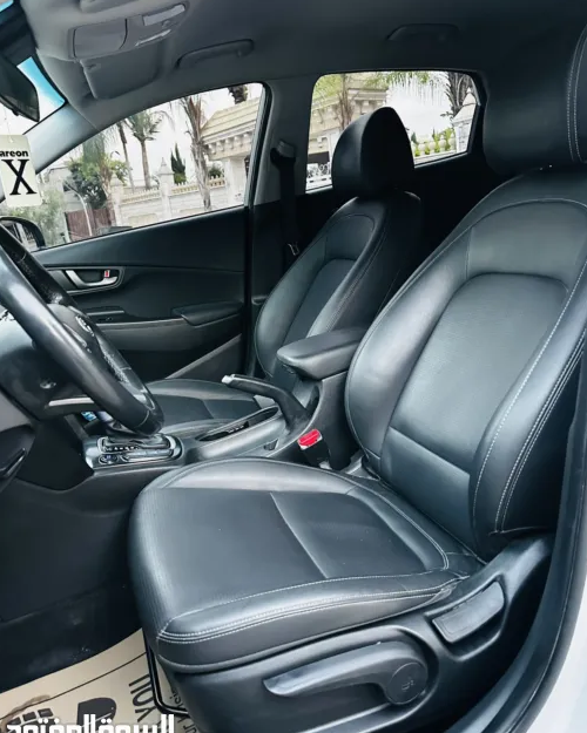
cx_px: 291
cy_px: 378
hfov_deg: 53.2
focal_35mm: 27
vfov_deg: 64.1
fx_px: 586
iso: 1000
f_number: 1.78
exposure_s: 1/35
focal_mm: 6.86
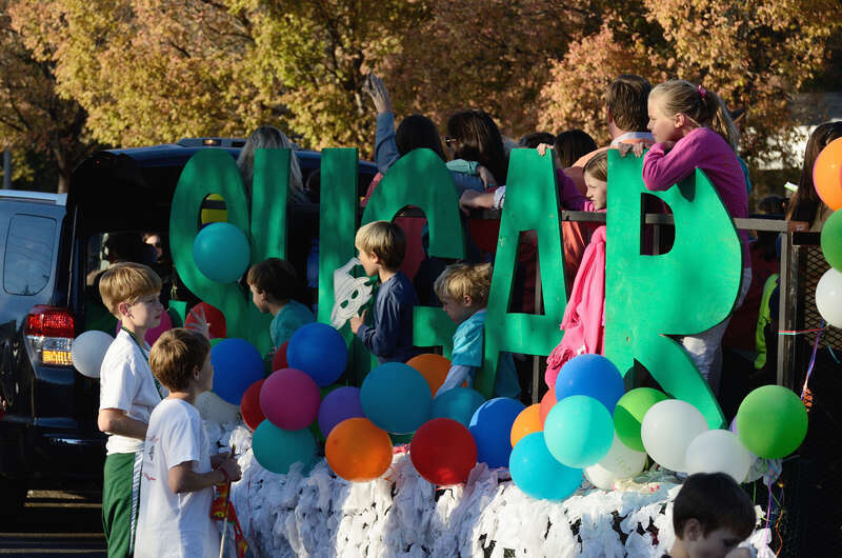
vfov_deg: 9.1
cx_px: 421
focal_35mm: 150
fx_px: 3501
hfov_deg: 13.7
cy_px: 279
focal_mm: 100
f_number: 5
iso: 1000
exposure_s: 1/3200
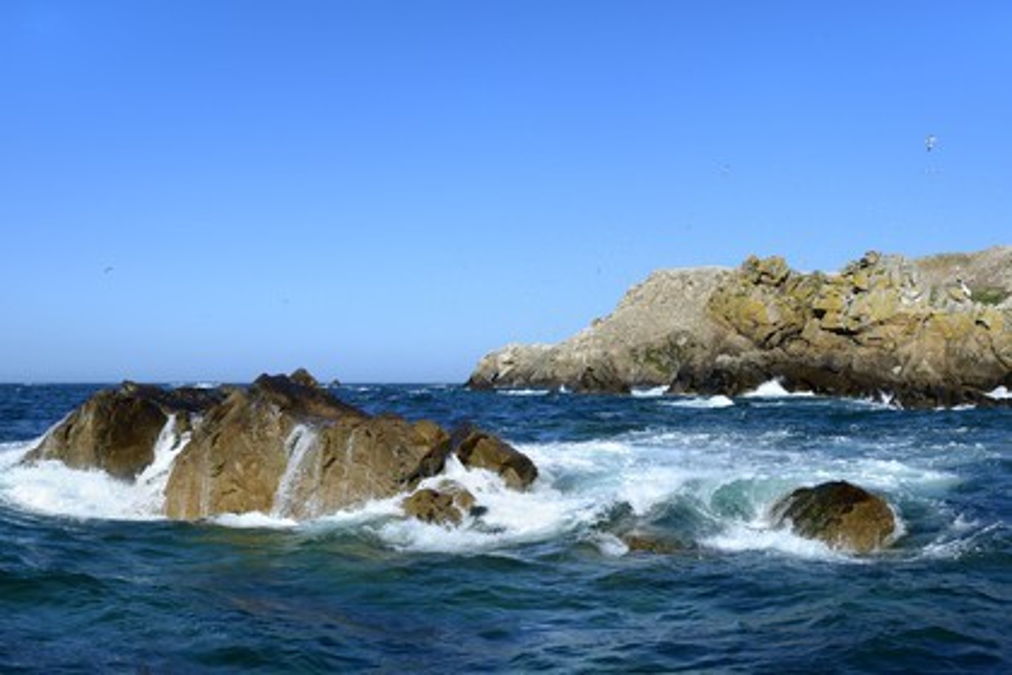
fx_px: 899
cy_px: 338
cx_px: 506
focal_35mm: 32
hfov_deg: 58.7
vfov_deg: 41.1
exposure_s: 1/1250
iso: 800
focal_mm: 32
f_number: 11
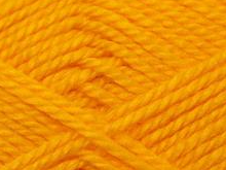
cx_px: 87
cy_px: 128
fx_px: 1378
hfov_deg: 9.4
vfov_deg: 7.0
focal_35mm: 211
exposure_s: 1/35.6
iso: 200
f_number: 3
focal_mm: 23.76
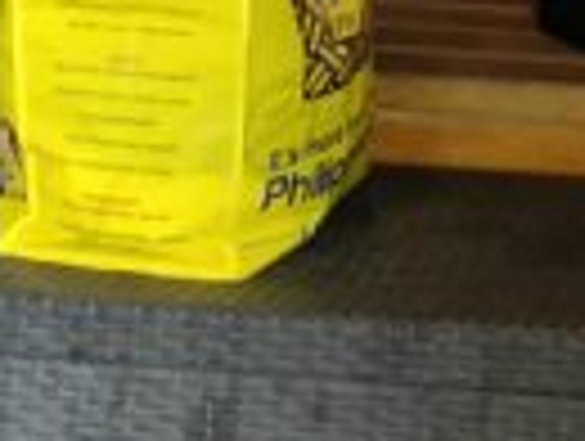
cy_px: -432
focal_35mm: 189
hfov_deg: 10.3
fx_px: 3200
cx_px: 711
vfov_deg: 7.6
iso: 1600
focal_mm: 4.1
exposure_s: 1/33
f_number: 1.7
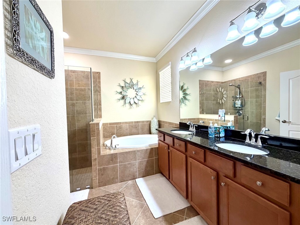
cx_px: 150
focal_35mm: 14
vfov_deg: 85.7
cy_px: 112
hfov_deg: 102.1
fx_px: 121
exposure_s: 1/60
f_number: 2.2
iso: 320
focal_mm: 2.22
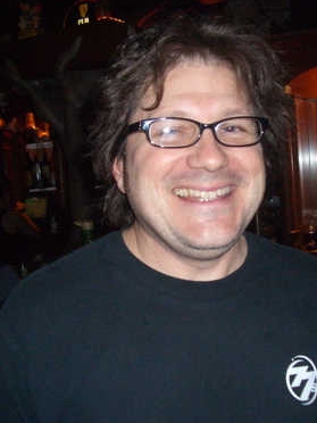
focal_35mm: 47
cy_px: 211
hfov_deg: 30.7
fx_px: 574
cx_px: 202
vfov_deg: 40.4
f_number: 2.6
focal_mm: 5.8
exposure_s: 1/60
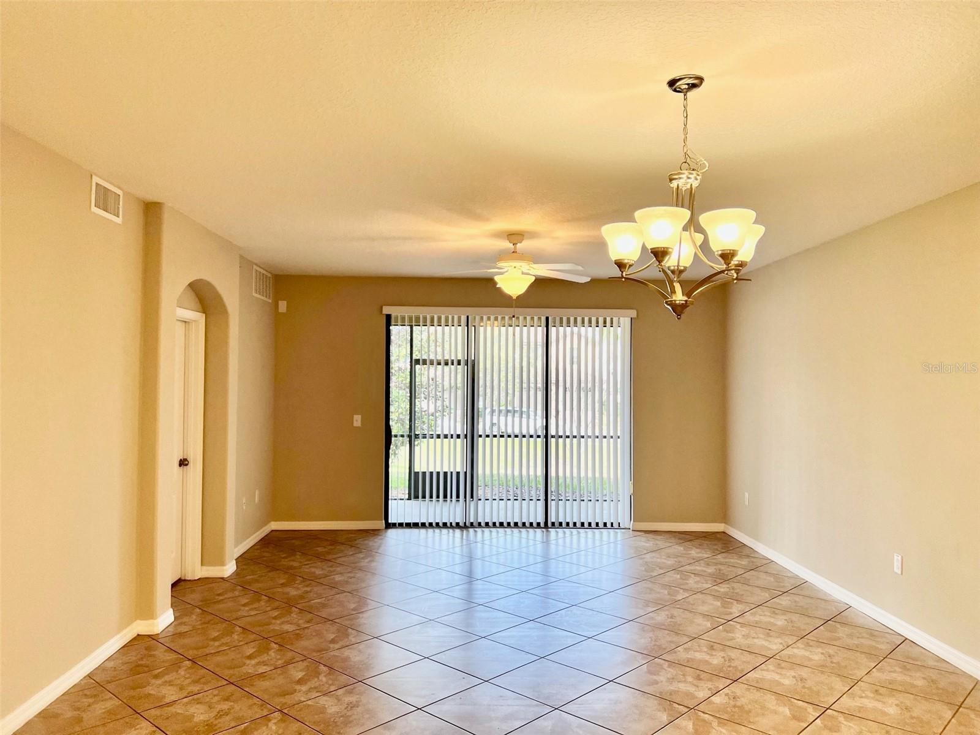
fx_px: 736
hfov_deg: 67.3
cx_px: 490
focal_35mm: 26
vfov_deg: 53.1
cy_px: 368
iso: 64
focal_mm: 5.7
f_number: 1.5
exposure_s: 1/131
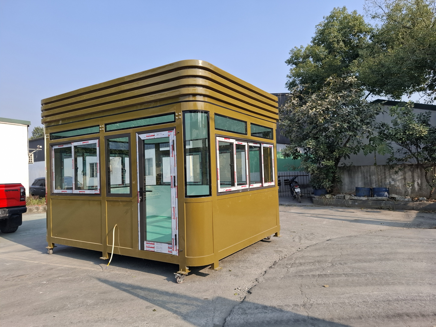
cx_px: 218
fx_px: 290
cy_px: 164
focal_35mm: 23
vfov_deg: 58.9
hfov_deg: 73.9
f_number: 1.8
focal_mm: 5.54
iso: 50
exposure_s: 1/1151
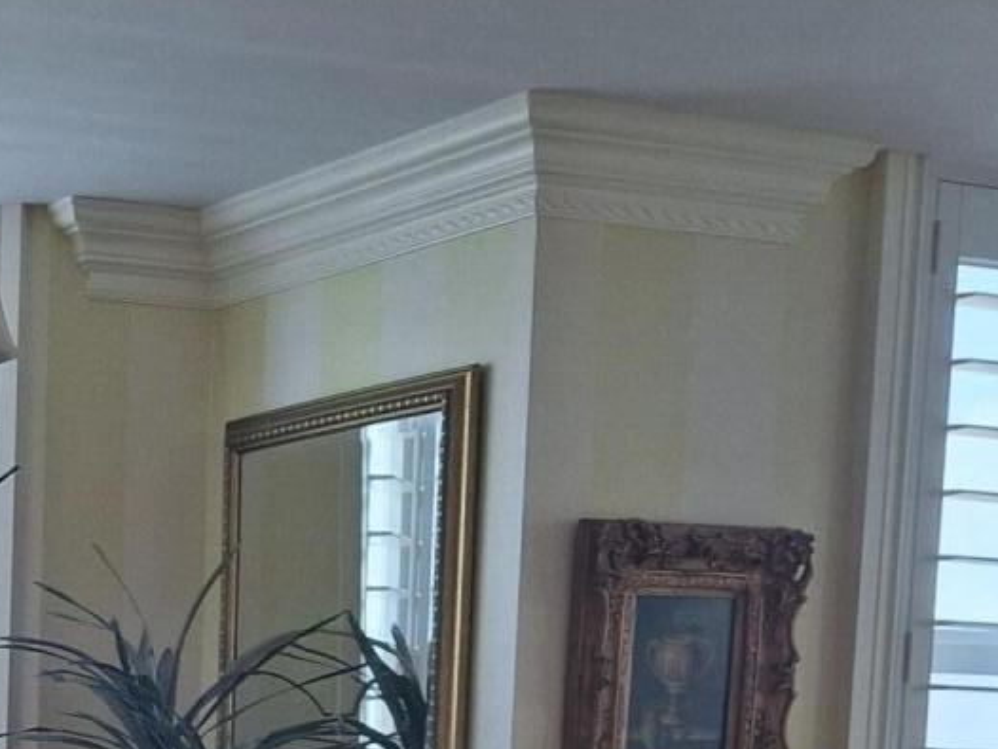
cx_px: -135
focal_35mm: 95
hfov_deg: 19.6
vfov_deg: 14.5
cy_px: 1126
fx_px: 2740
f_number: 1.8
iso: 40
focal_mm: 4.69
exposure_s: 1/100
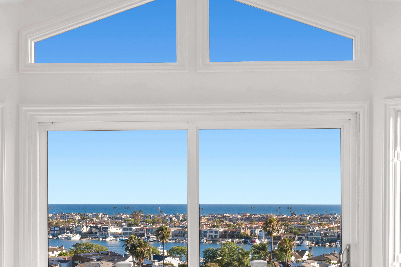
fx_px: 779
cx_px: 193
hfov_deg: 28.9
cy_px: 204
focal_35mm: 70
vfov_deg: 19.3
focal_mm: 34
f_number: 8
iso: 200
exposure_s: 1/60
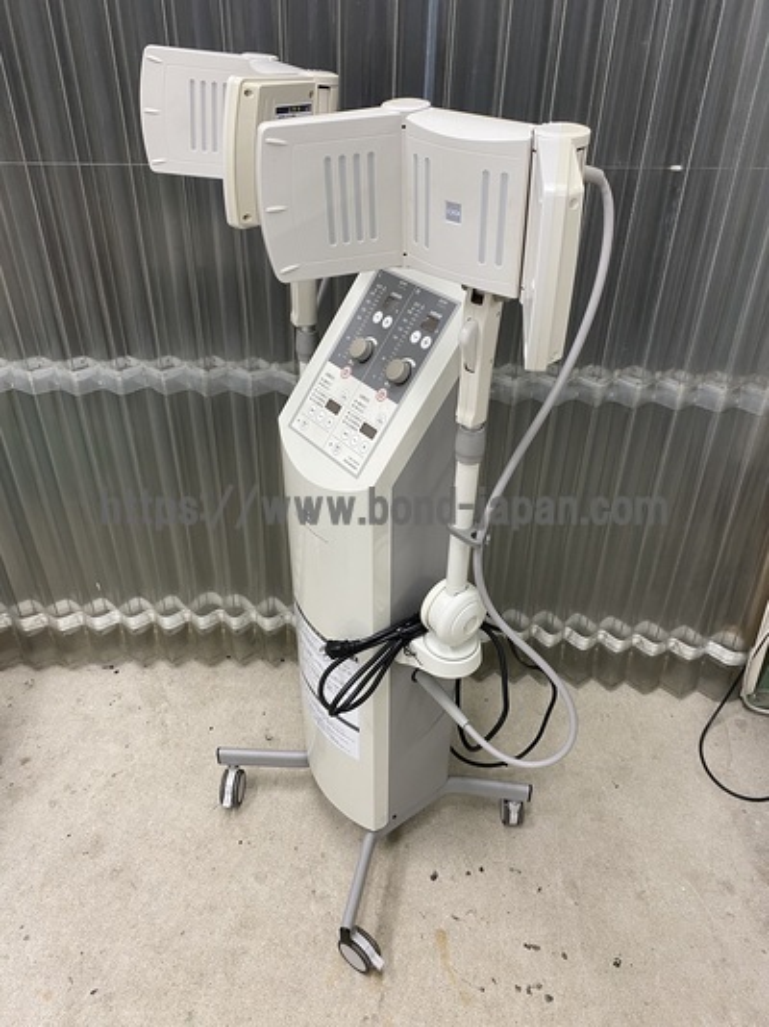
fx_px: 771
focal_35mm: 26
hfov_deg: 53.0
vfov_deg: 67.3
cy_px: 514
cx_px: 384
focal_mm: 4.25
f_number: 1.8
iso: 80
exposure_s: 1/60
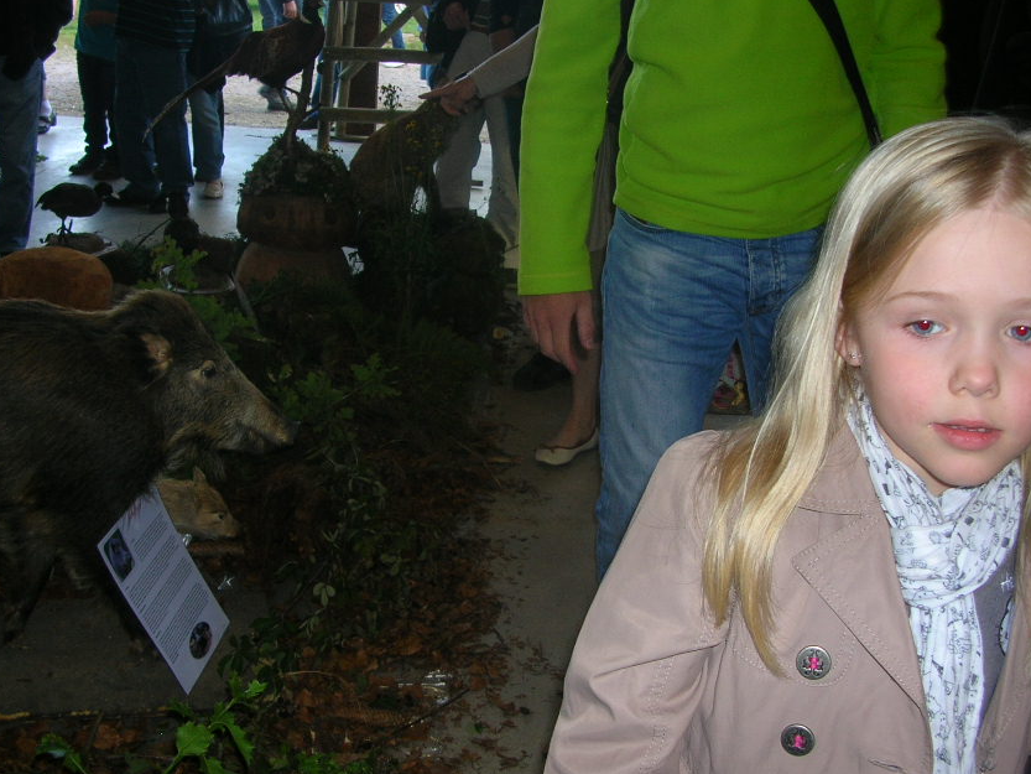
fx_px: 1281
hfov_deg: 43.8
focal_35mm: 43
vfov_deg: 33.6
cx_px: 521
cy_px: 410
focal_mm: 5.8
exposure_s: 1/60.1
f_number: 2.8
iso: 50
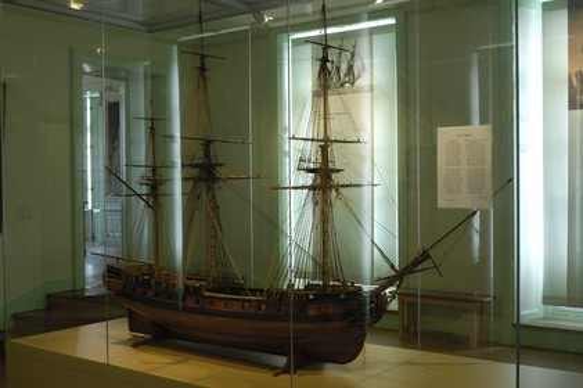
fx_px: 680
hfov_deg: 46.4
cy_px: 194
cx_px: 292
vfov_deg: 31.8
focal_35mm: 42
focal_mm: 28
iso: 100
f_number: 8
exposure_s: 1/2
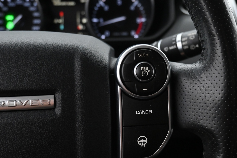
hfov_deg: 47.0
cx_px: 147
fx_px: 270
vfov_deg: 32.6
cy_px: 78
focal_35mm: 41
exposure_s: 1/30
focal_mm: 18
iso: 1800
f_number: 3.5
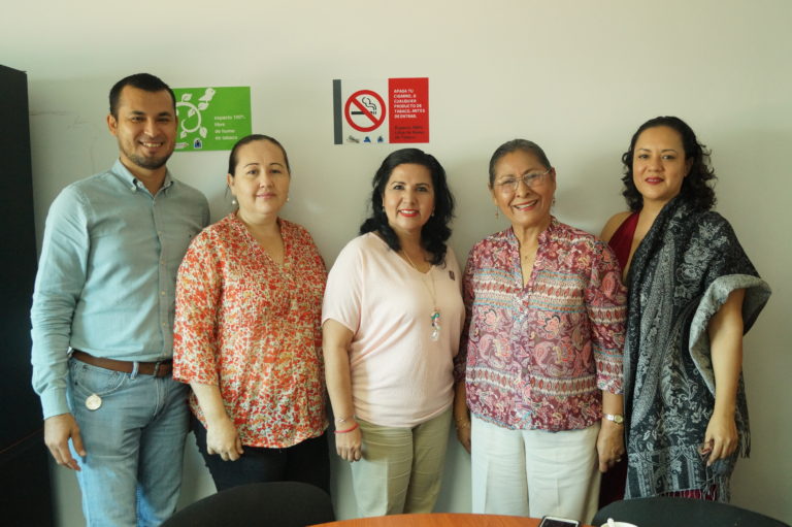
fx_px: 660
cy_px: 264
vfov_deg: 43.6
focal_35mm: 30
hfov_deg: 62.0
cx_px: 396
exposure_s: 1/60
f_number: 4
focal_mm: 20
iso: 1600
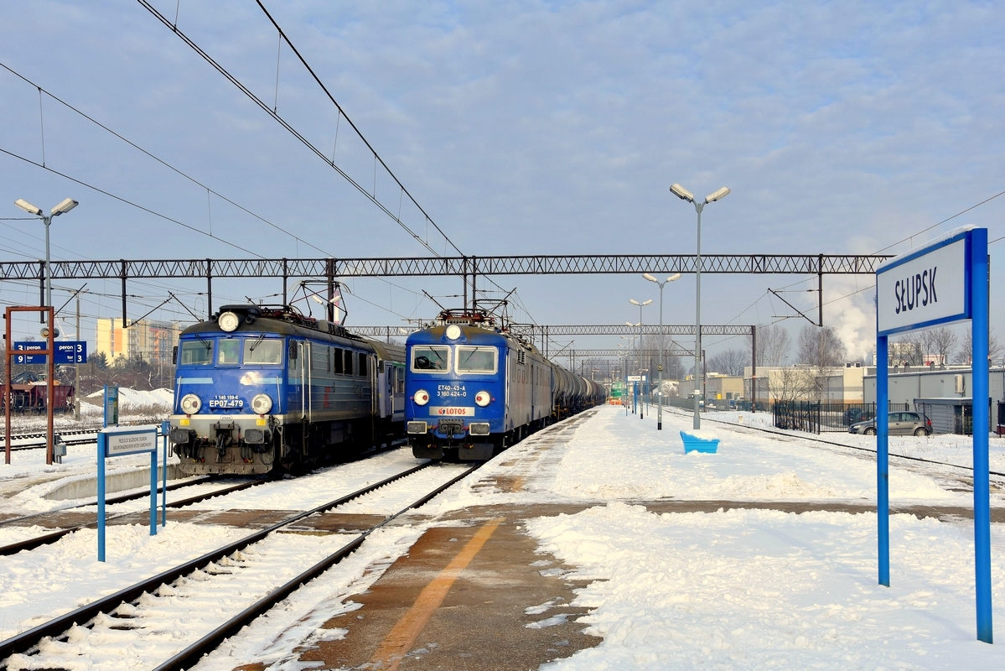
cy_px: 336
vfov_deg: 31.9
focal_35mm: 42
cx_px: 502
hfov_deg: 46.4
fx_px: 1173
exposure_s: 1/320
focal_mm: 28
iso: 100
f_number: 9
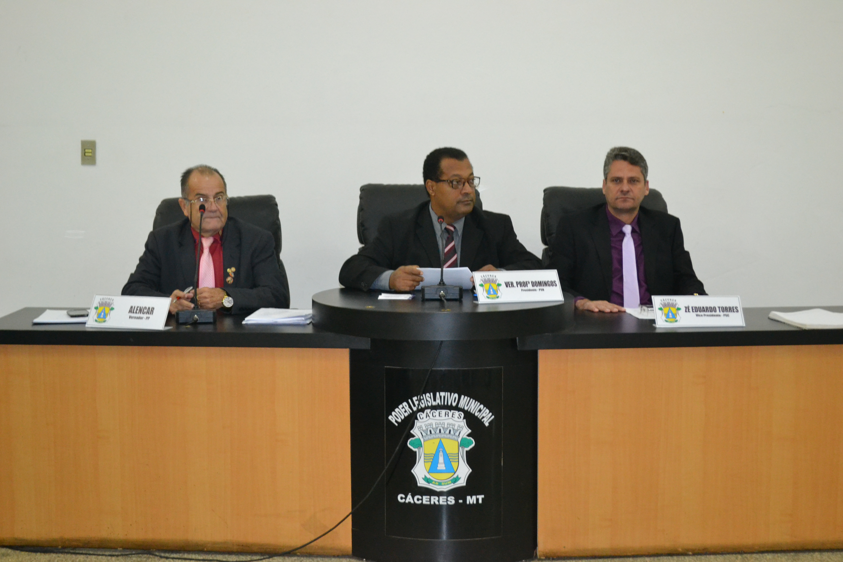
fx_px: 1264
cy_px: 281
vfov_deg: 25.1
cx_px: 422
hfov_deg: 36.9
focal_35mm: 54
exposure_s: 1/60
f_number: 5
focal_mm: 36
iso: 2200
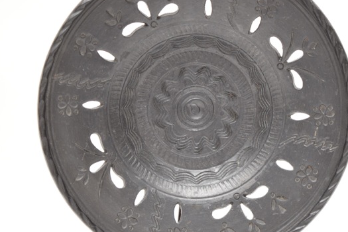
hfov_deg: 20.3
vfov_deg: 13.6
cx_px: 202
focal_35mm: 101
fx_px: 972
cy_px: 118
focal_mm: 55
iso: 800
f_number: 5.6
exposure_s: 1/125
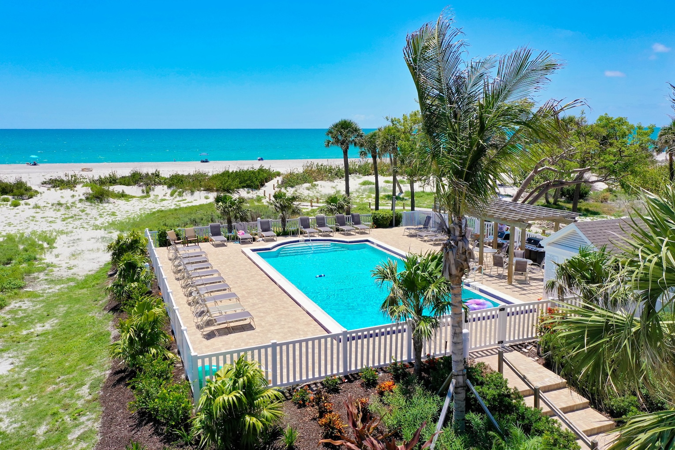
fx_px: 525
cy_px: 225
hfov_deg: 65.5
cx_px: 338
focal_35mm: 28
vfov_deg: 46.4
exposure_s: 1/500
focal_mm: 10.26
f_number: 5.6
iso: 100
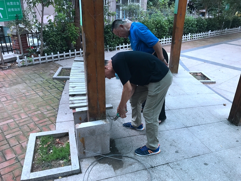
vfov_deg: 49.8
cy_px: 90
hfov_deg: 63.4
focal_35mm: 28
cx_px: 120
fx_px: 195
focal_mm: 3.99
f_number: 1.8
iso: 20
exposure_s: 1/465
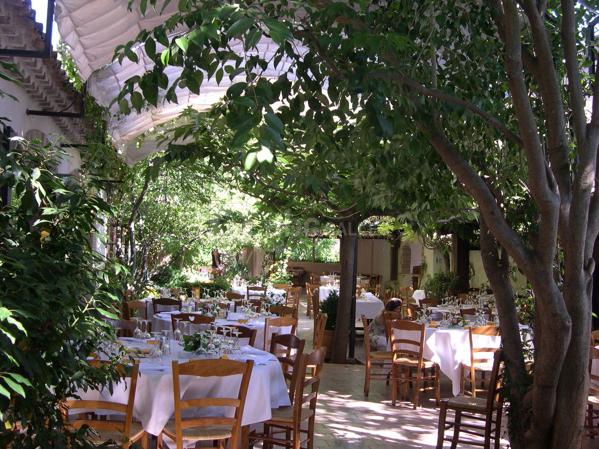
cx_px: 300
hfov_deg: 49.0
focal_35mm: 38
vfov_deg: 37.7
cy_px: 224
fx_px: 658
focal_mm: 8
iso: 100
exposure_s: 1/63.2
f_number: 2.8
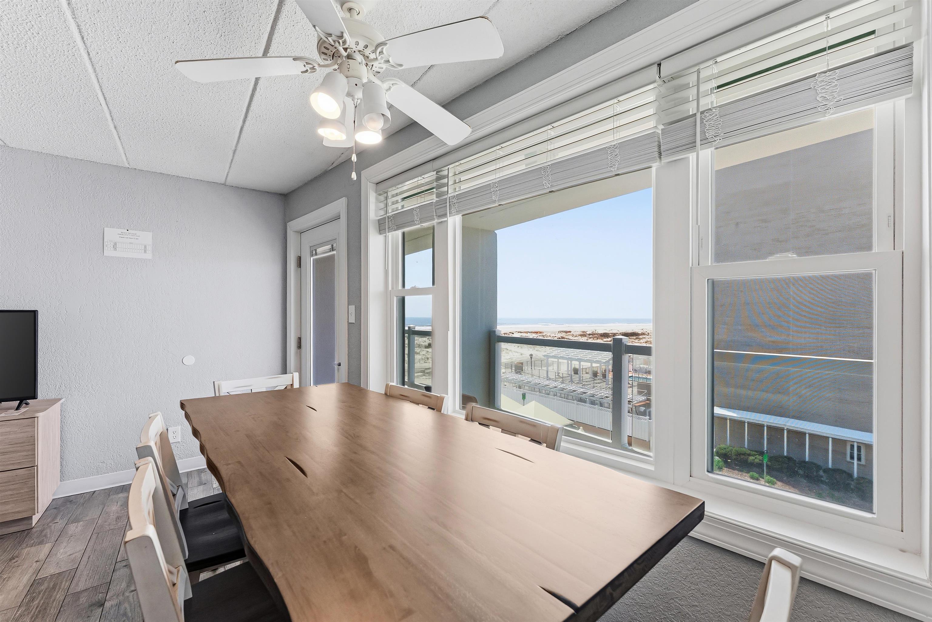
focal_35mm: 14
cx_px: 466
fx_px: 363
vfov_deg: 81.3
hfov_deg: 104.2
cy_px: 311
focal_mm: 14
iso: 640
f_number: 7.1
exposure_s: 1/250
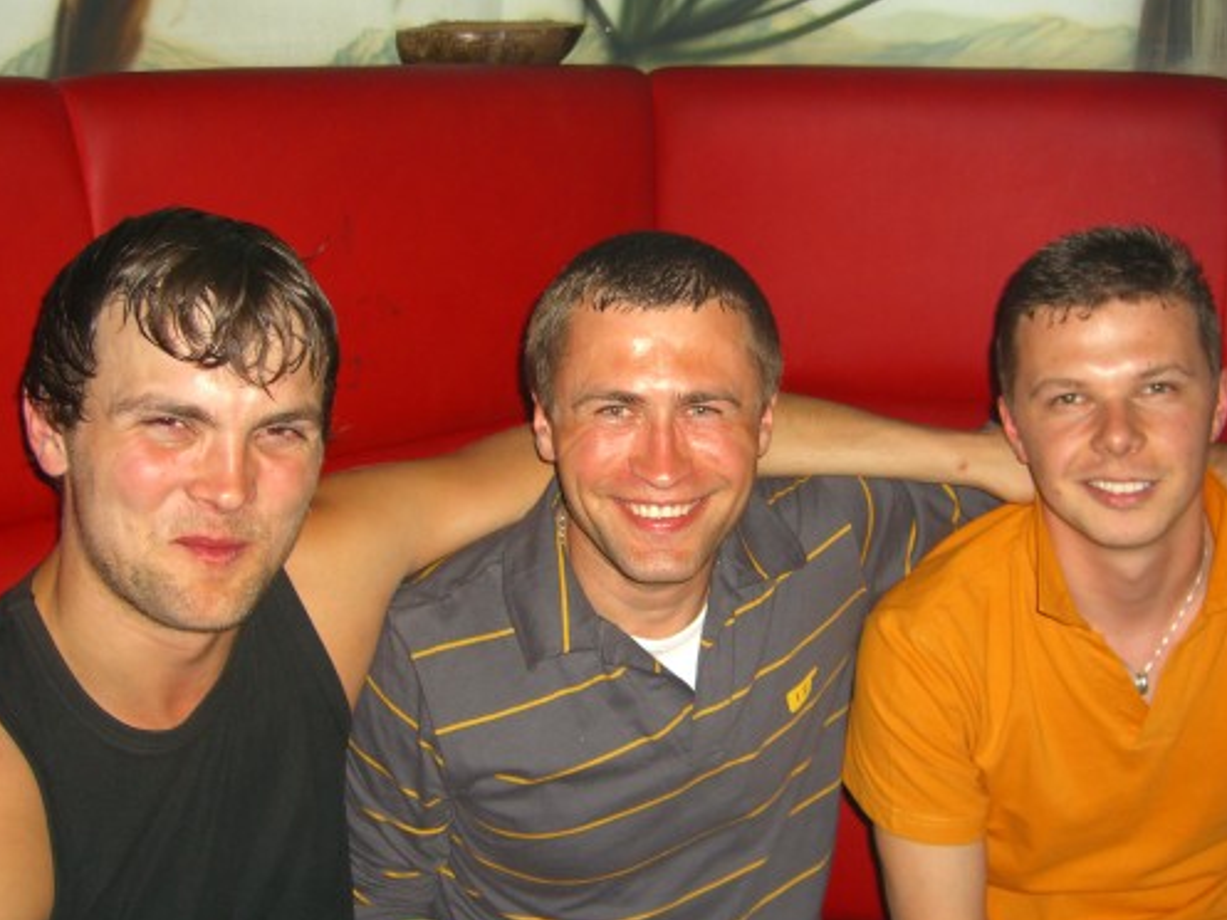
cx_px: 683
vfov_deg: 31.5
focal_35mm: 46
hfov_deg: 41.2
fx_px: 1631
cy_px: 514
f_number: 2.8
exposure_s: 1/60
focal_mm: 7.9
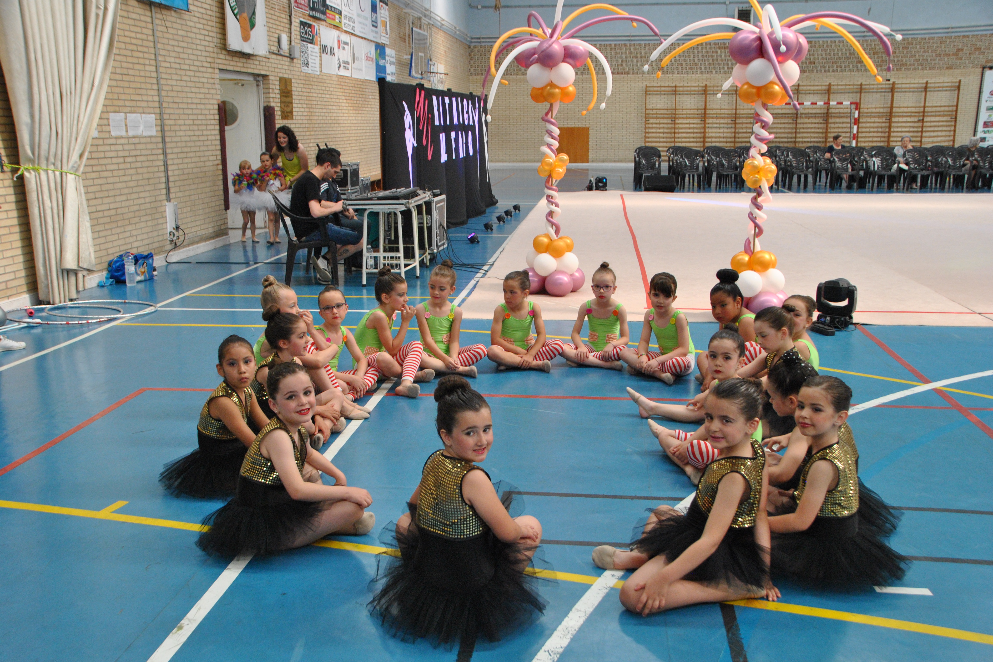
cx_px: 490
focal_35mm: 39
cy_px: 337
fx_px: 1062
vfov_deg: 34.6
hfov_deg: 50.1
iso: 800
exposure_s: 1/125
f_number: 5.6
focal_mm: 25
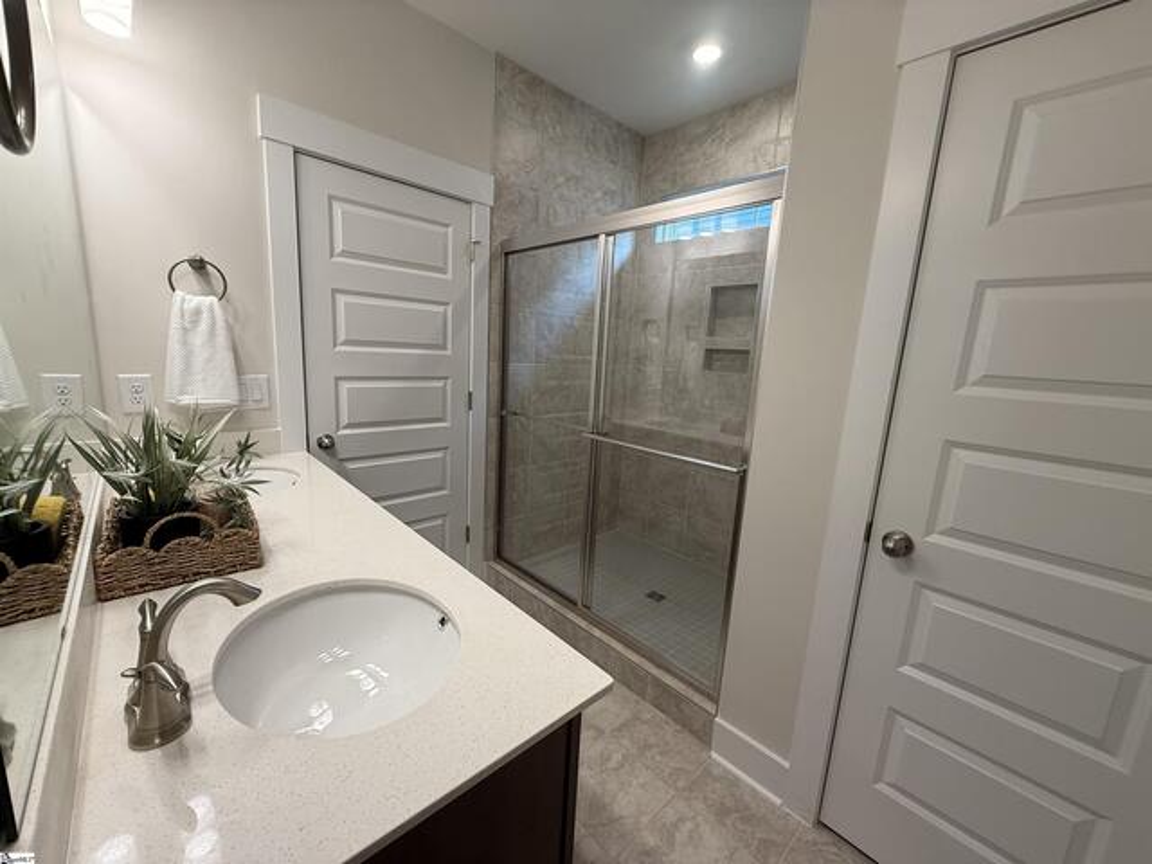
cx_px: 576
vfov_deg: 85.7
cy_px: 432
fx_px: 466
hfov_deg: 102.1
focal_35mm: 14
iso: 125
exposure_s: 1/120
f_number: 2.2
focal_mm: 2.22
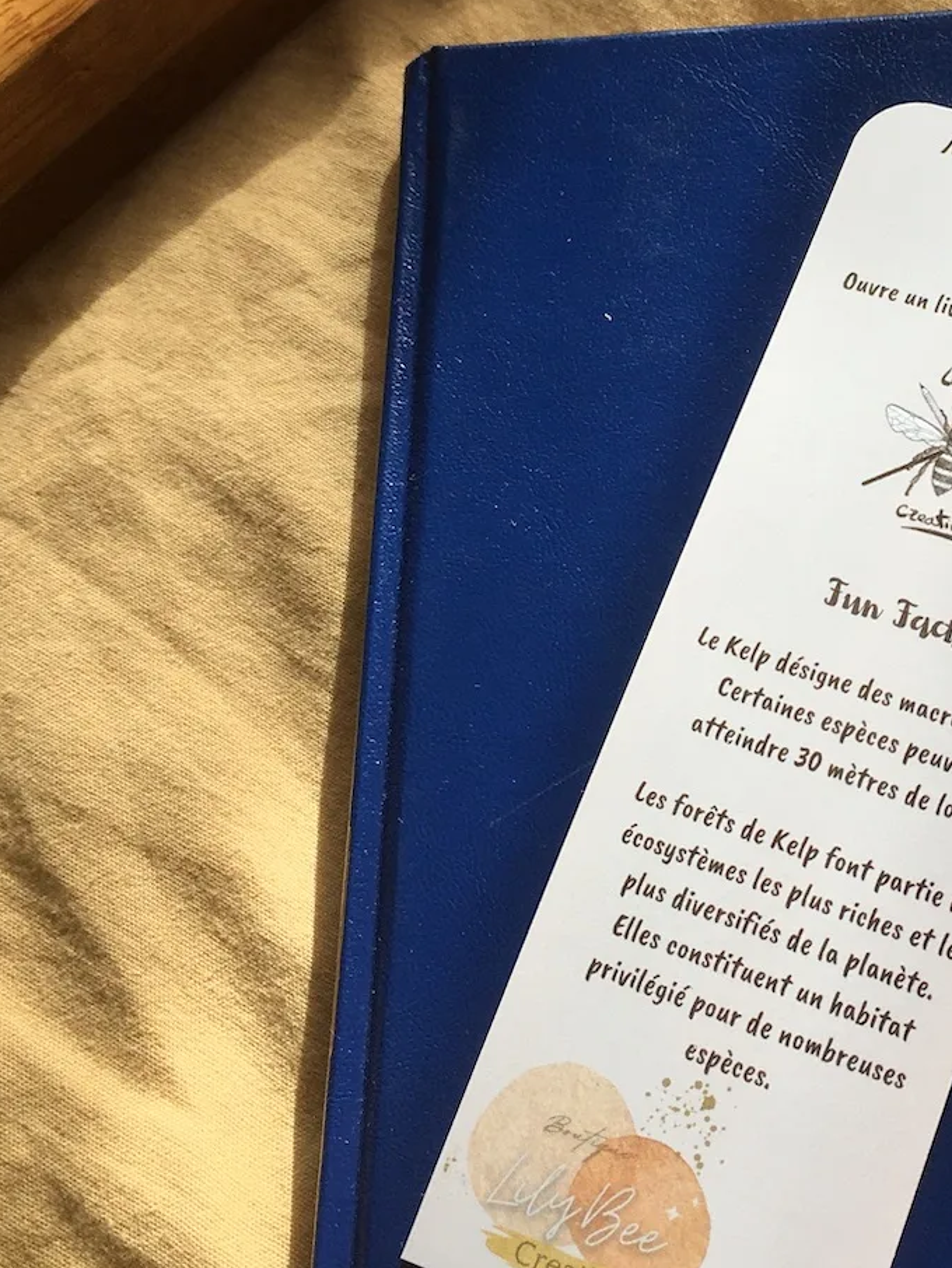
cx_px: 853
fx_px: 2346
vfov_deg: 30.0
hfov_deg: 22.4
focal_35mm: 64
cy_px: 406
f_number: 2.2
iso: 25
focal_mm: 4.15
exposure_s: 1/392
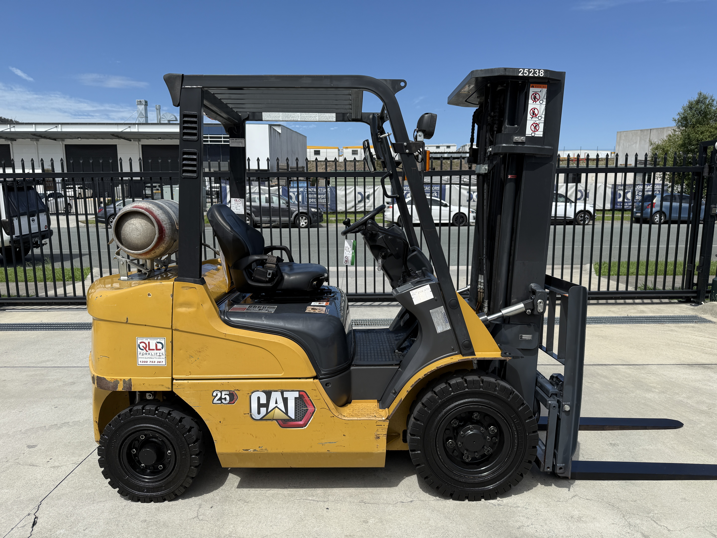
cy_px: 269
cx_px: 358
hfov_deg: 71.6
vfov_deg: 56.8
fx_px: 497
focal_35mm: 24
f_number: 1.78
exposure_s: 1/5319
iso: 80
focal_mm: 6.76
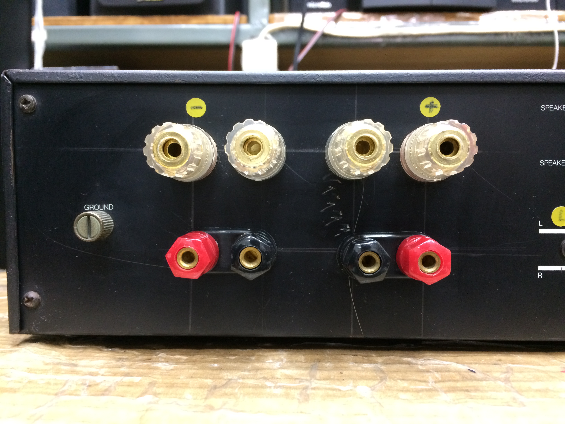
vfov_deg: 48.2
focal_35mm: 29
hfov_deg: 61.7
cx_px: 282
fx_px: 473
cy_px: 212
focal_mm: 4.15
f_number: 2.2
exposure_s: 1/20
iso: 320
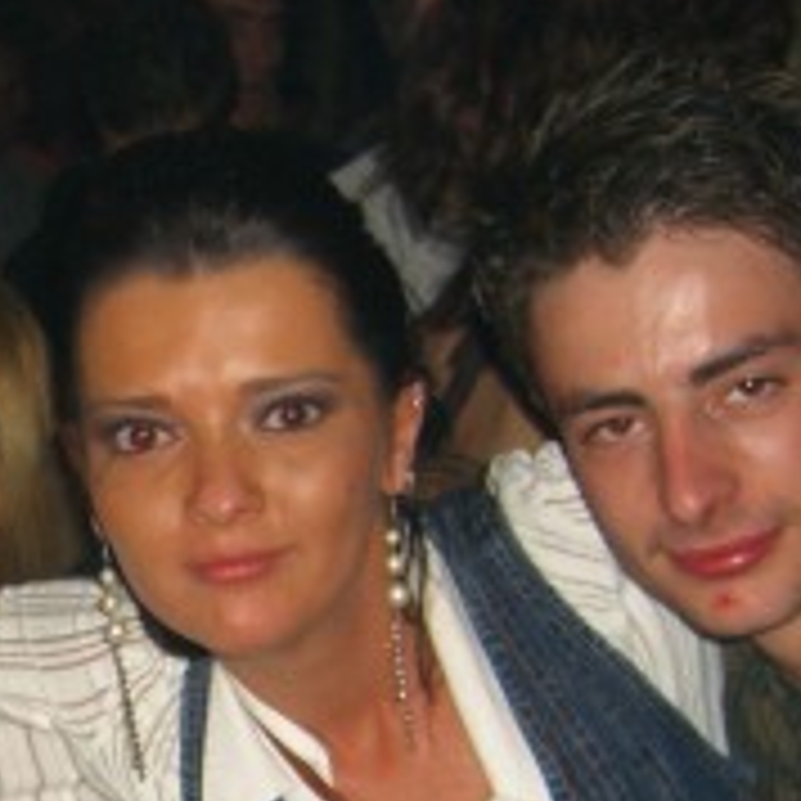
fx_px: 2958
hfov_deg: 14.9
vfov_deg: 15.1
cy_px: 855
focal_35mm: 113
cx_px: -153
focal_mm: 7.9
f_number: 2.8
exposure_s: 1/60
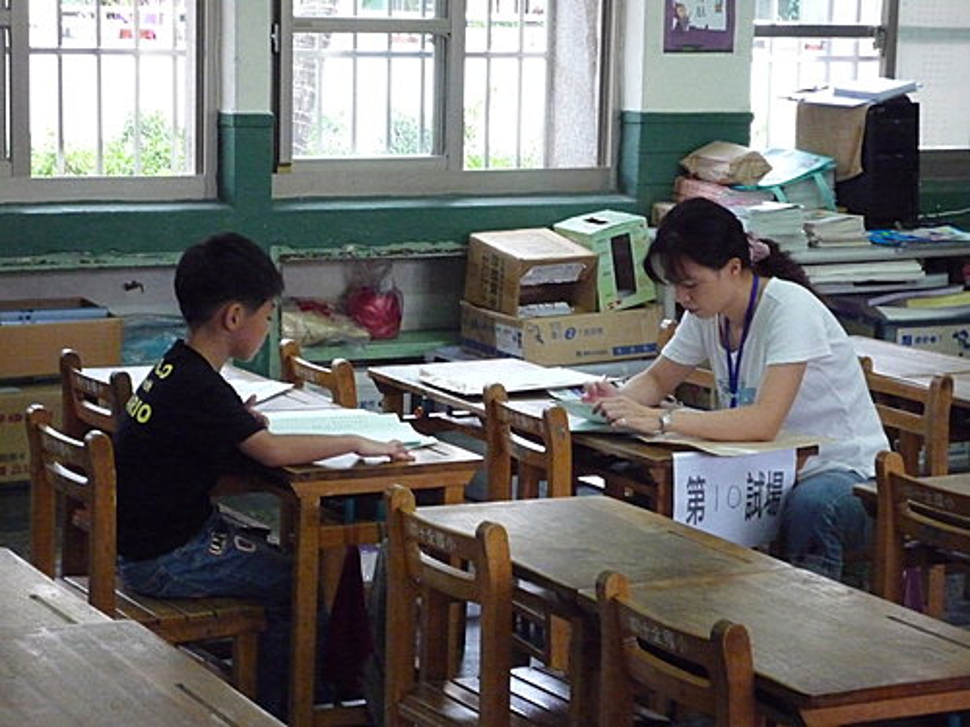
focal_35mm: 93
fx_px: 2606
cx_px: 485
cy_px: 364
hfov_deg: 21.1
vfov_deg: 15.9
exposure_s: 1/60
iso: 800
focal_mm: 16.4
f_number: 5.5
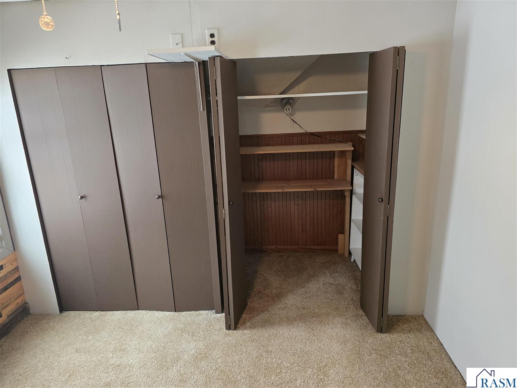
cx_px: 258
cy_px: 194
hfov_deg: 73.9
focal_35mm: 23
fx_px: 344
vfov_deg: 58.9
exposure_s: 1/120
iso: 1000
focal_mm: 6.3
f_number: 1.7
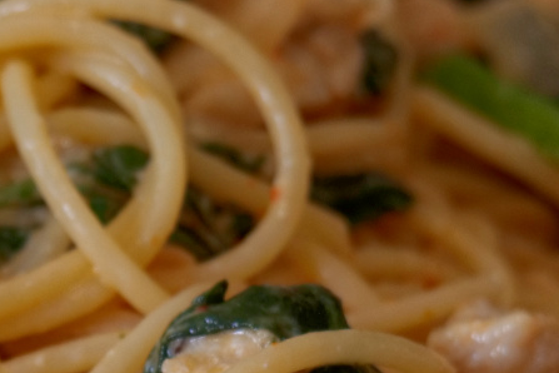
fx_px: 4006
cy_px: 444
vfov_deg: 5.3
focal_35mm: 258
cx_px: -121
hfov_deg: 7.9
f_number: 7.1
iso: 800
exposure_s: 1/80
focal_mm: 60
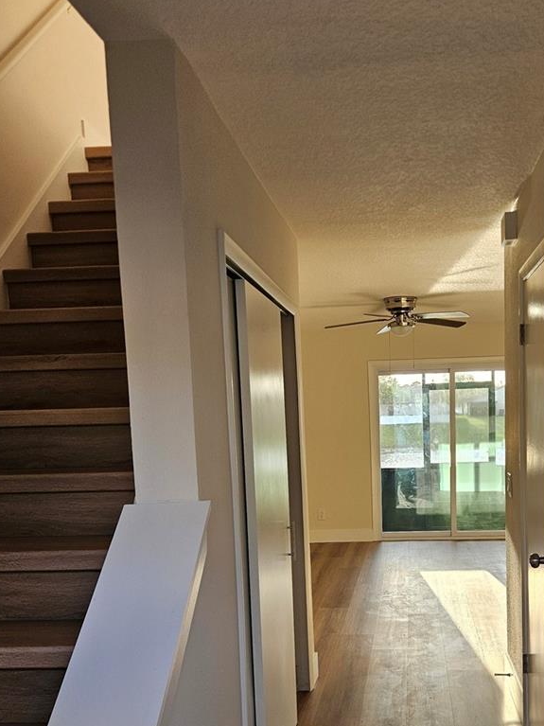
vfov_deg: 50.2
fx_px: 755
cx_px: 356
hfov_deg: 39.3
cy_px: 498
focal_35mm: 36
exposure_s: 1/180
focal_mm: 5.4
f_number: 1.8
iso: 80
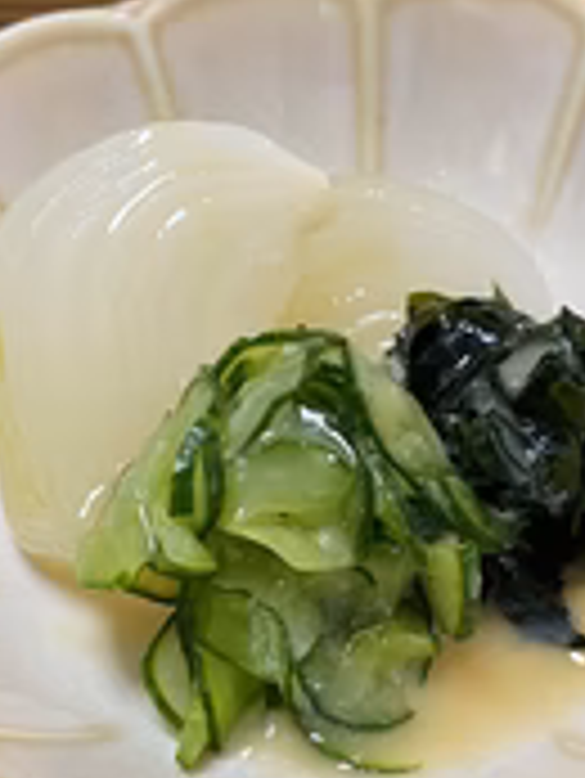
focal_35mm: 60
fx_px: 1350
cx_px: 346
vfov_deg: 32.1
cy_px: 418
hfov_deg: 24.4
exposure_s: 1/60
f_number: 1.8
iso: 160
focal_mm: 4.25
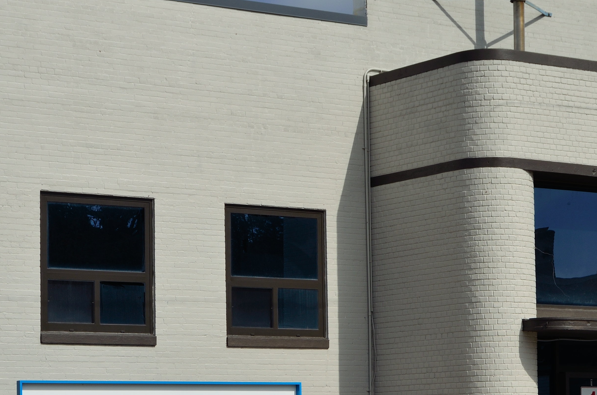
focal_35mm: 116
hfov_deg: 17.7
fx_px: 1920
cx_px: 279
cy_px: 329
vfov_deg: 11.7
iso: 100
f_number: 11
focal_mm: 38
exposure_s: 1/500
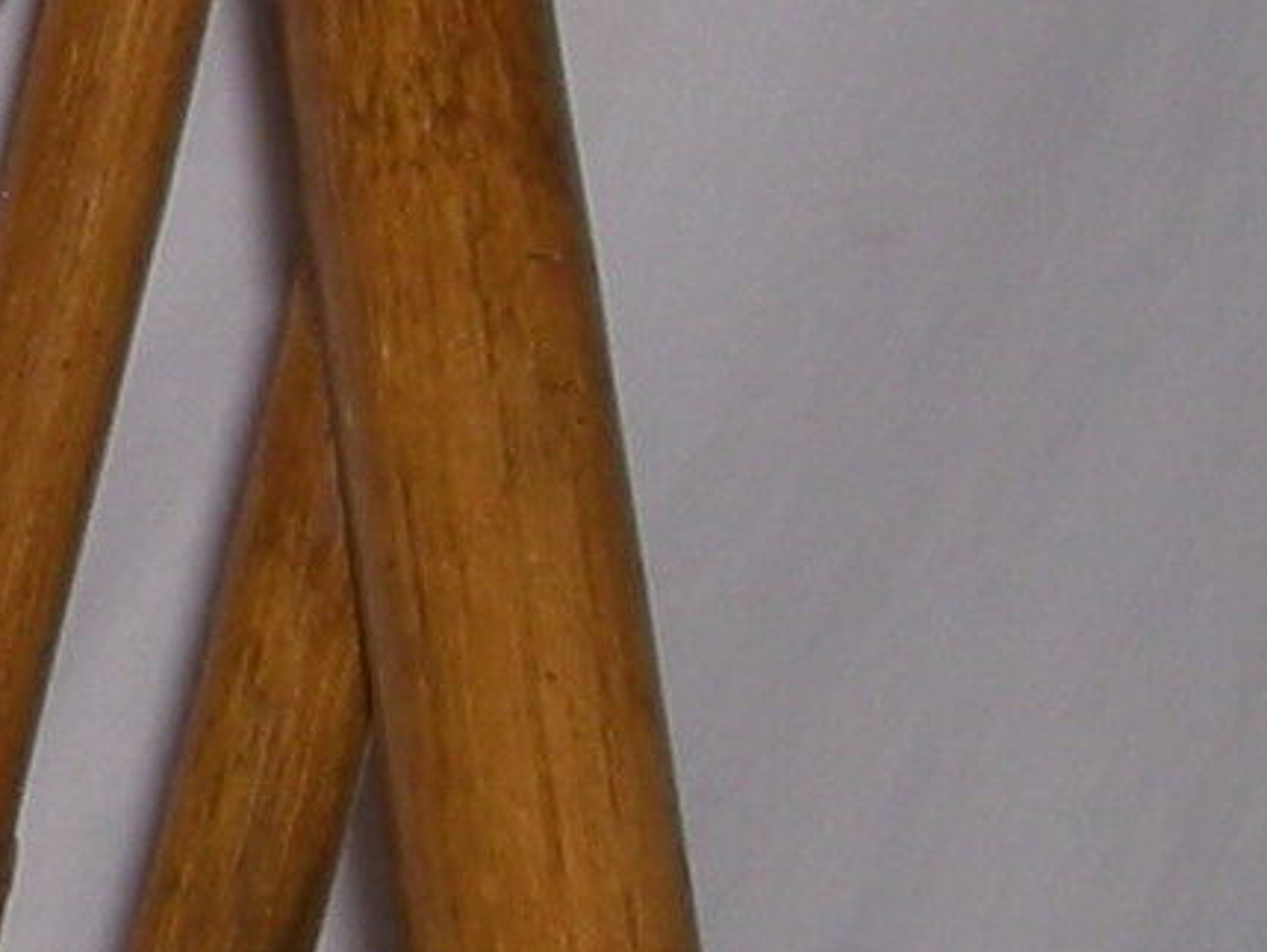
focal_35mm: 250
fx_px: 9156
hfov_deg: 7.6
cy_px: 165
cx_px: -1355
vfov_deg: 5.9
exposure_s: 1/60
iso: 50
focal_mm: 5.7
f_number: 2.8
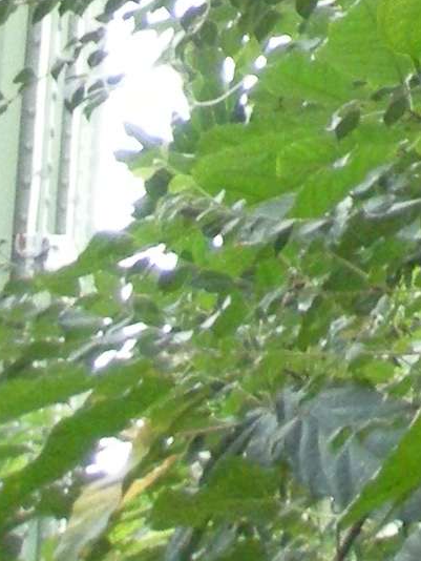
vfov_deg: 6.5
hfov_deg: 5.3
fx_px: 4245
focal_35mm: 262
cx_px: 1330
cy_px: -1422
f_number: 2.7
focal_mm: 7.5
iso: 400
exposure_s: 1/25.7
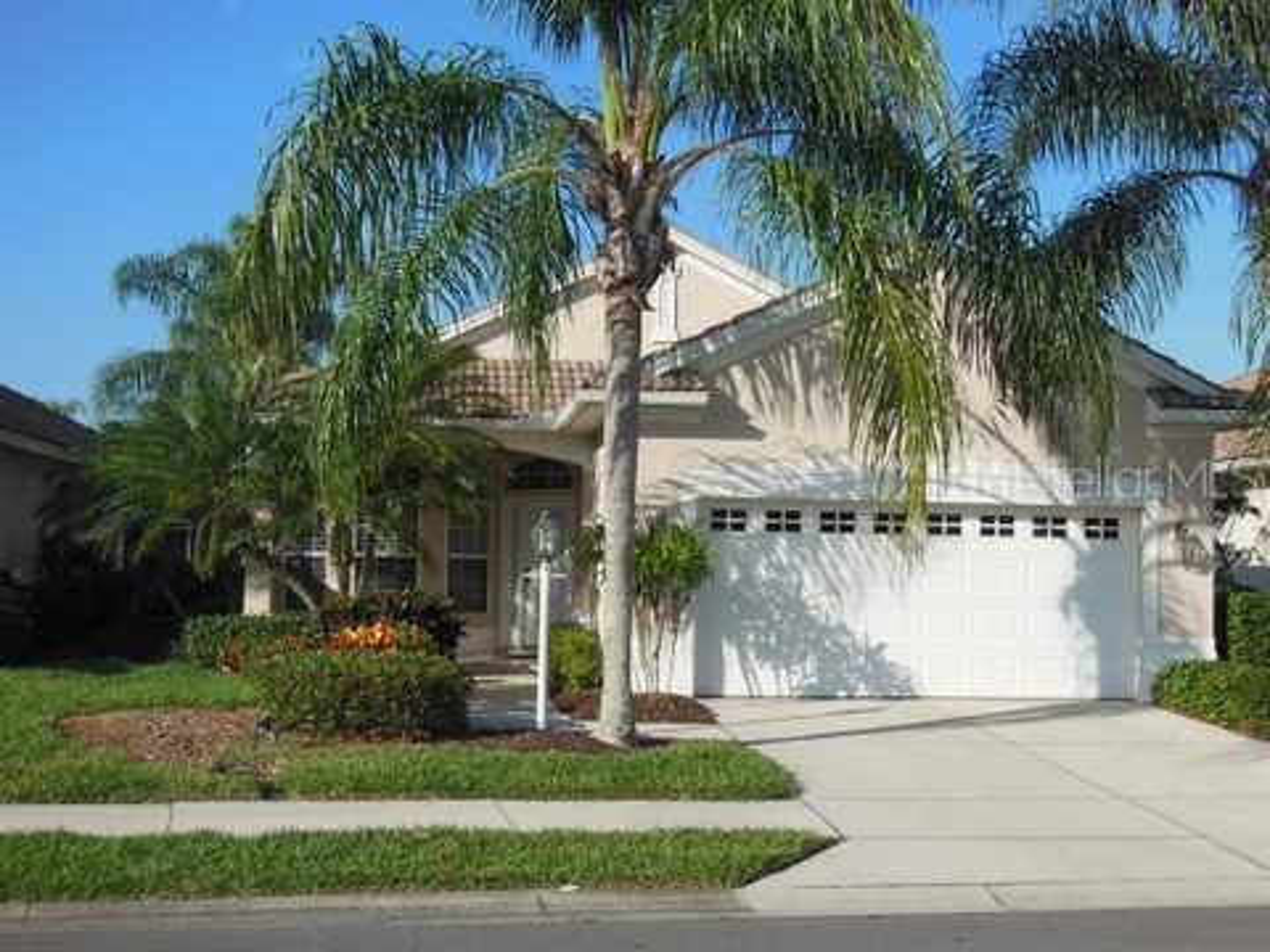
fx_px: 1908
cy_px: 476
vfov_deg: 28.0
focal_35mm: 52
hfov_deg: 36.8
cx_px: 635
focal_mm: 9.3
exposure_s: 1/800
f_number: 4.7
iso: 125
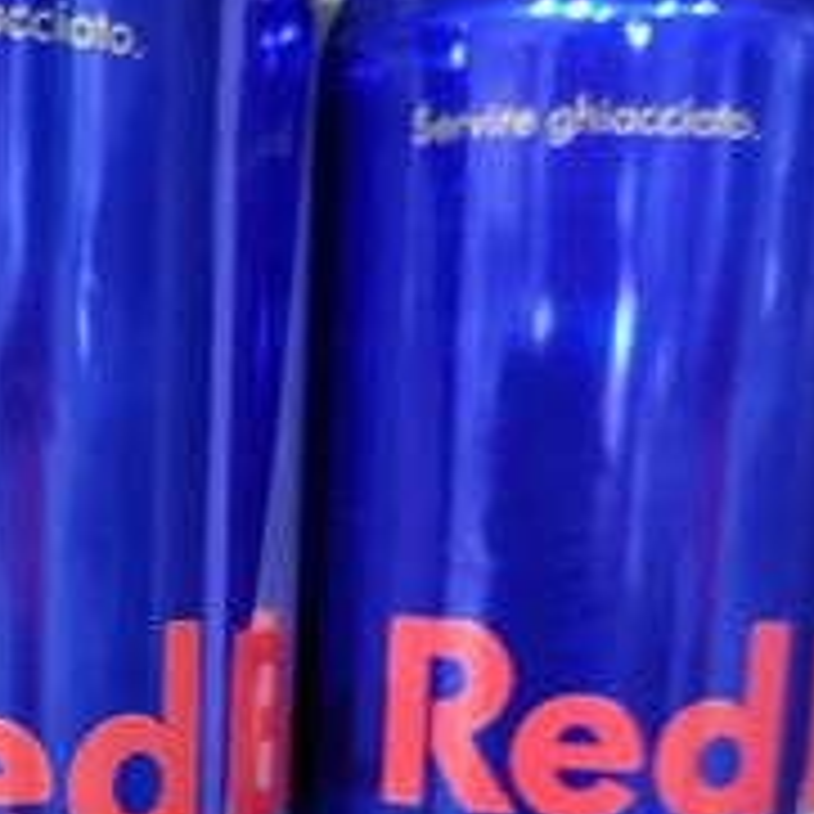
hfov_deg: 31.0
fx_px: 1437
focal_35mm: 54
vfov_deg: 29.7
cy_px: 801
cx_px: 184
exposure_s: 1/25
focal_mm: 5.4
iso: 800
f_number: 1.8
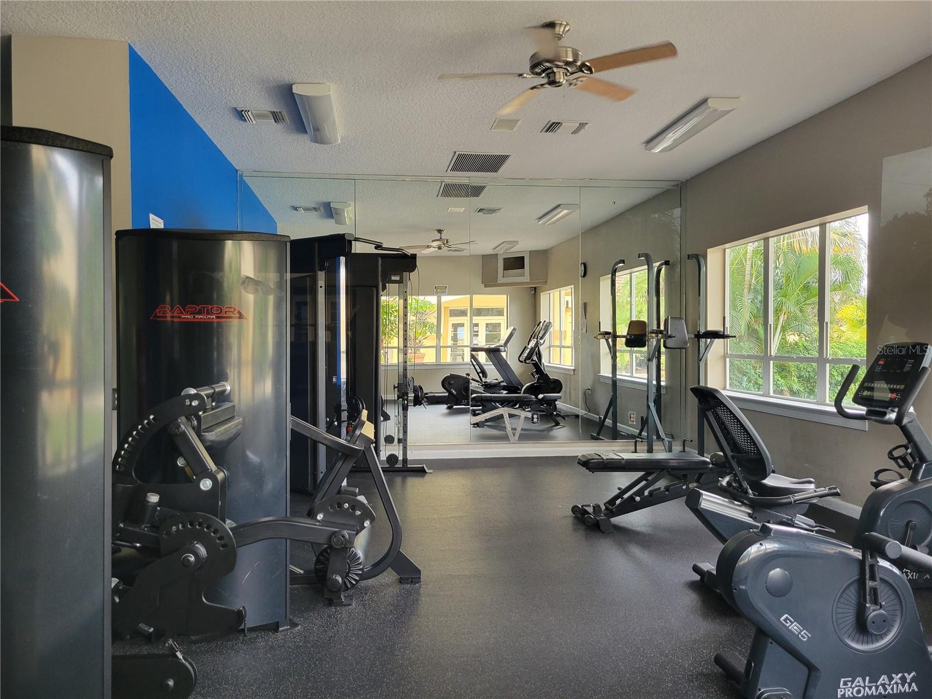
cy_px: 350
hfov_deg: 67.3
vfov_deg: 53.1
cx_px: 466
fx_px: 700
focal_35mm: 26
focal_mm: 5.4
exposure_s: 1/120
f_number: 1.8
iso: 250
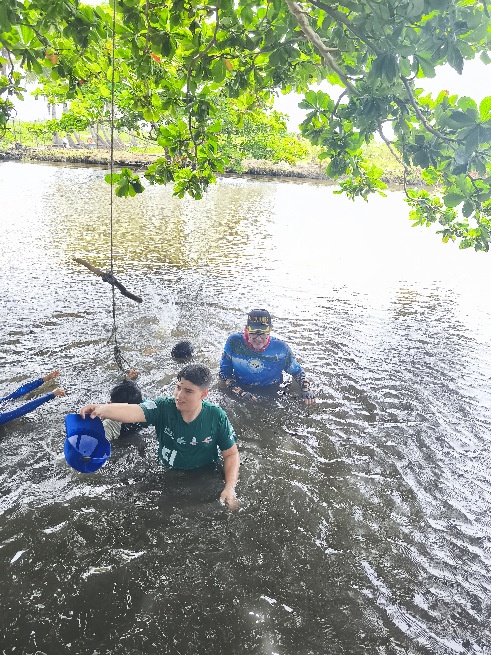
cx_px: 246
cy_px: 328
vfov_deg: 73.9
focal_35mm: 23
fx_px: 435
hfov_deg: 58.9
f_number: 1.65
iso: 64
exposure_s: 1/120
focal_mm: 6.18
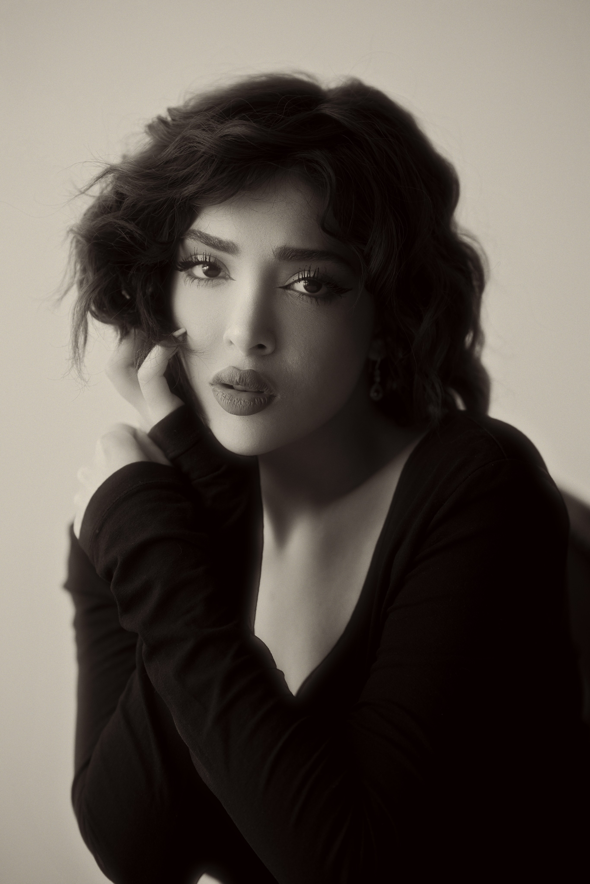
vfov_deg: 23.9
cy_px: 442
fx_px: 2089
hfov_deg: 16.1
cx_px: 295
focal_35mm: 85
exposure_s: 1/250
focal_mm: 85
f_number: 2.2
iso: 200
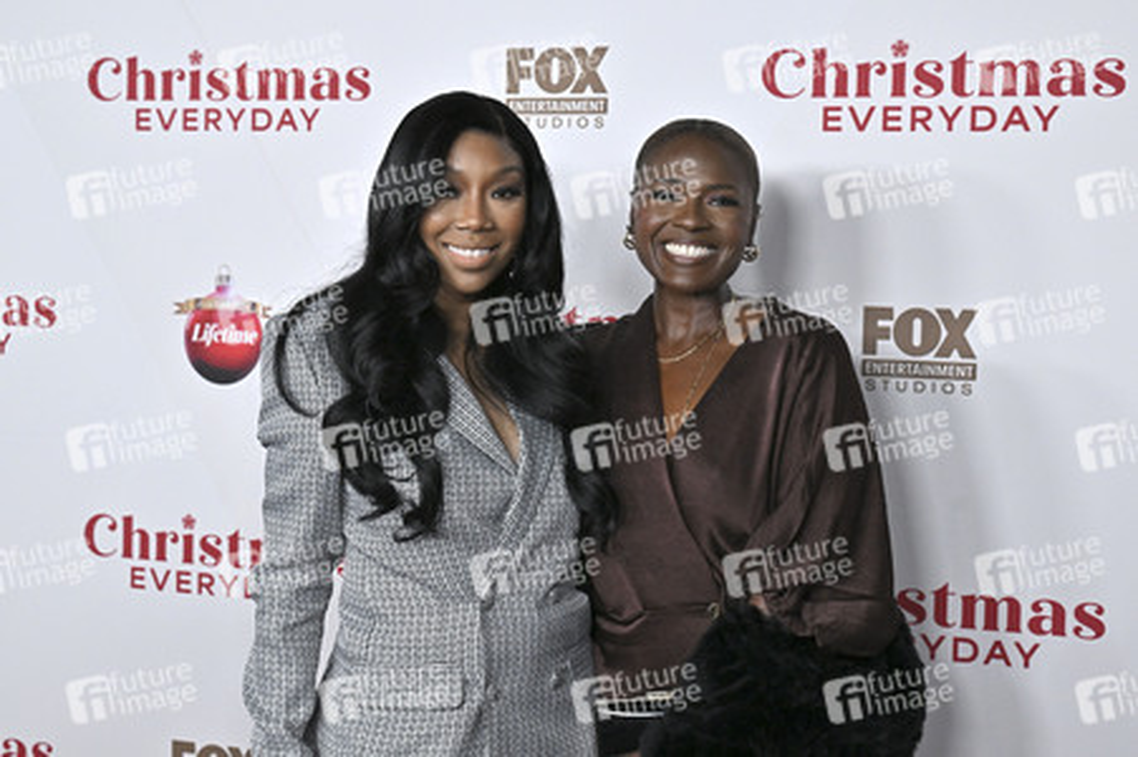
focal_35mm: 57
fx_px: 1800
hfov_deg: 35.1
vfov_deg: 23.7
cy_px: 378
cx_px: 569
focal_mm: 57
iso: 2500
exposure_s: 1/320
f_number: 5.6
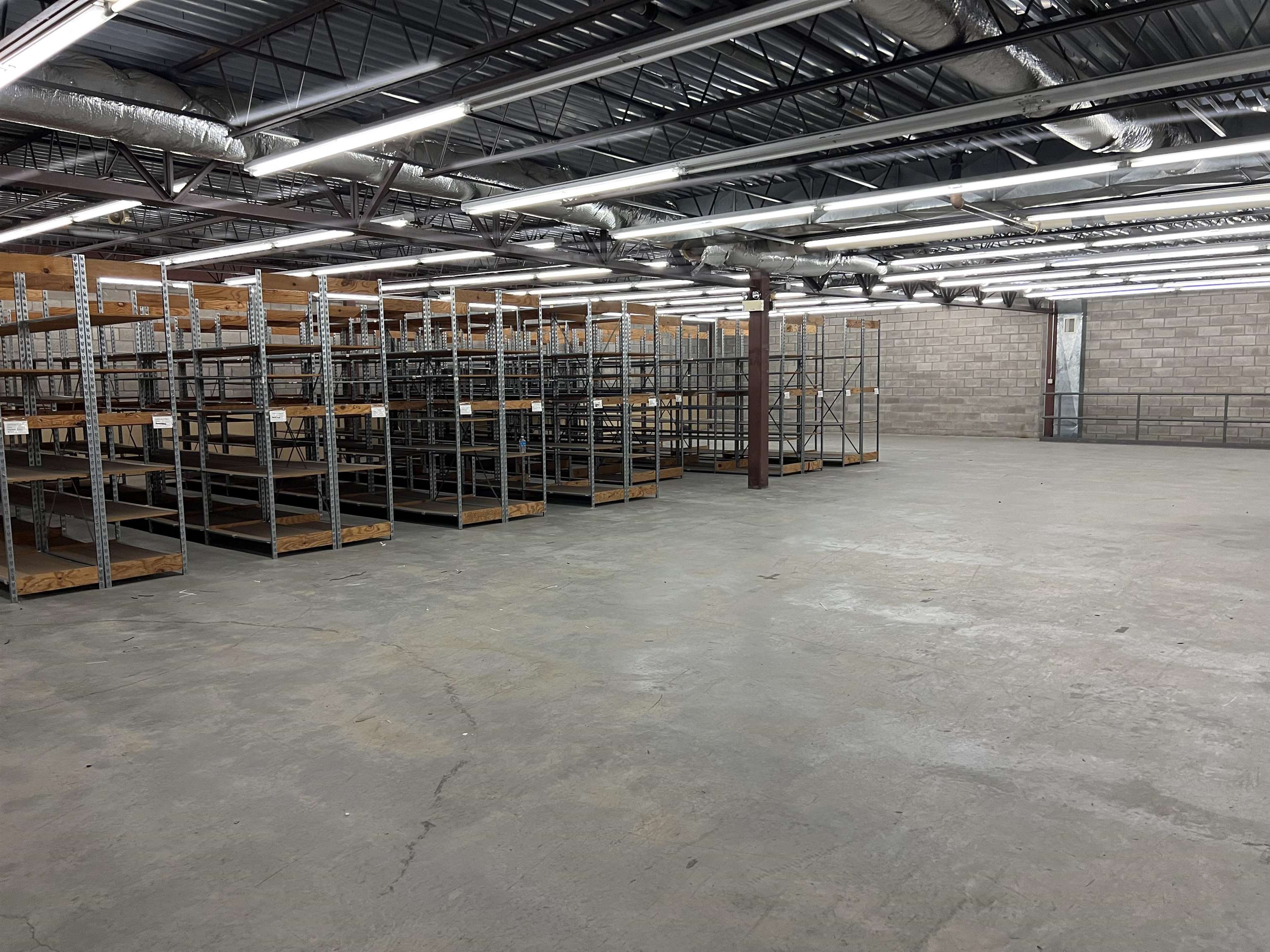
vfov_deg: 53.1
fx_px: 954
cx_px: 635
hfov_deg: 67.3
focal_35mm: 26
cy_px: 476
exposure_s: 1/60
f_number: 1.5
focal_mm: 5.7
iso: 125
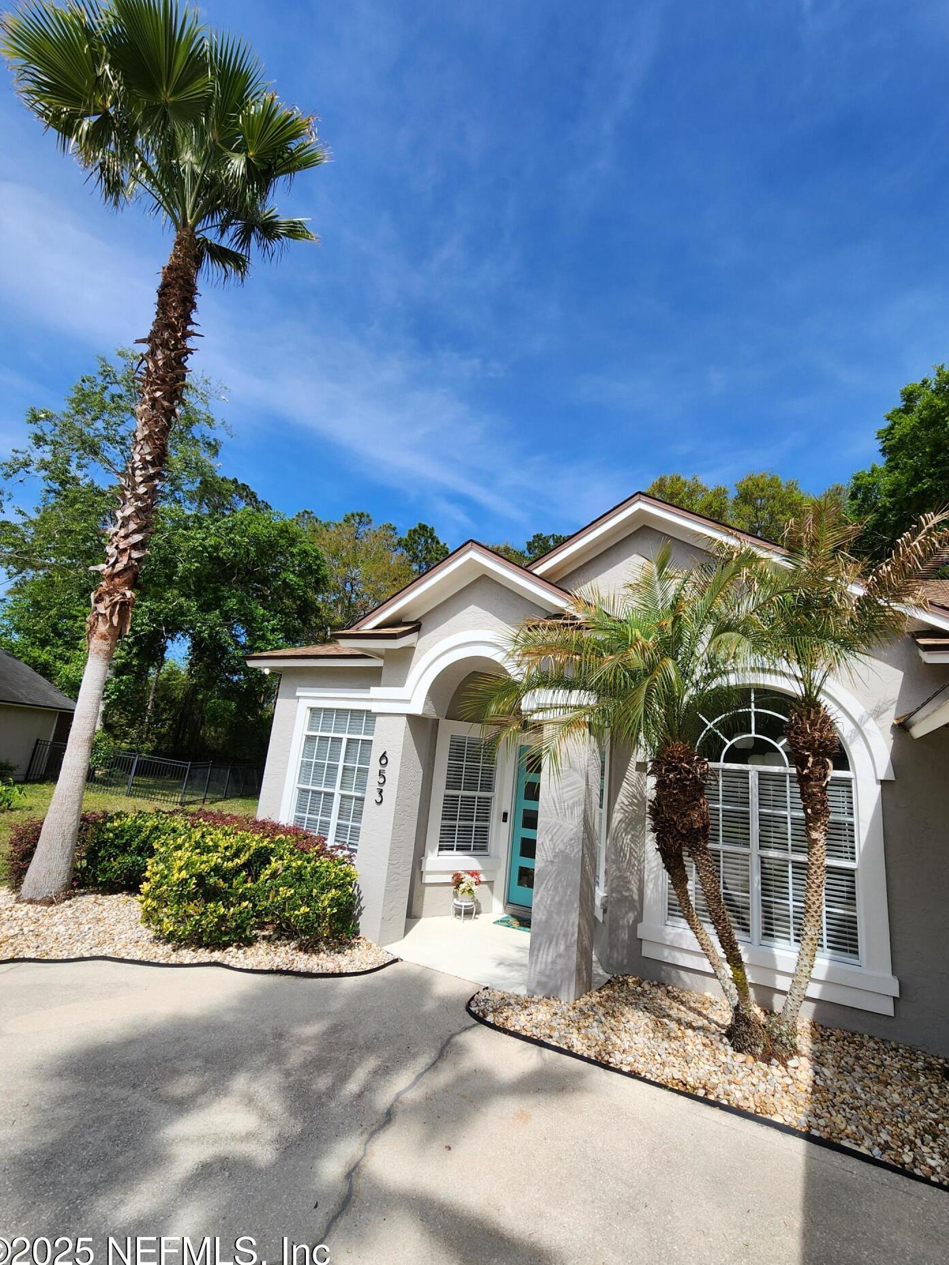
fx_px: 512
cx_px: 489
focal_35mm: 14
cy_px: 633
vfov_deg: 102.1
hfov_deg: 85.7
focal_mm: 2.2
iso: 50
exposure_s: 1/1920
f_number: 2.2
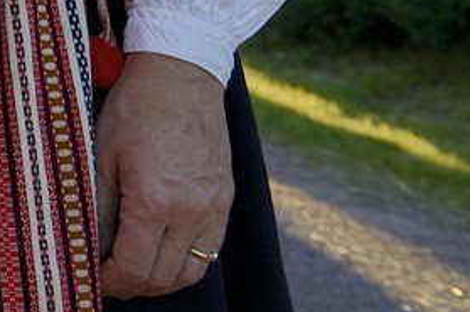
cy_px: -457
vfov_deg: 7.2
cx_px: -832
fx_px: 2320
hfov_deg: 9.6
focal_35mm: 178
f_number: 6.3
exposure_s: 1/250
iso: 200
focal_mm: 31
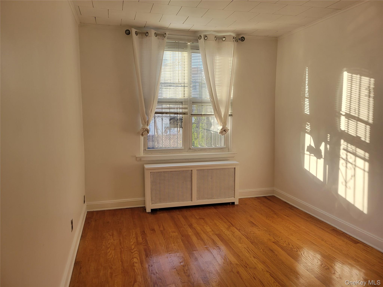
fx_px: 288
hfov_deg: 67.3
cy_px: 144
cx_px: 192
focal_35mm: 26
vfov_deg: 53.1
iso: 40
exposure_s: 1/148
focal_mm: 5.4
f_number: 1.8
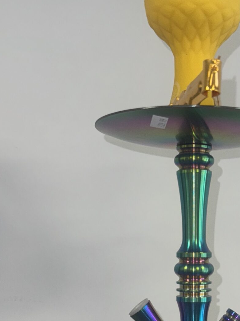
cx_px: 209
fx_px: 545
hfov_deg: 24.2
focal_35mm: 59
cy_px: 251
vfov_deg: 31.9
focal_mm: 6.76
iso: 50
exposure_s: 1/510
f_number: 1.78
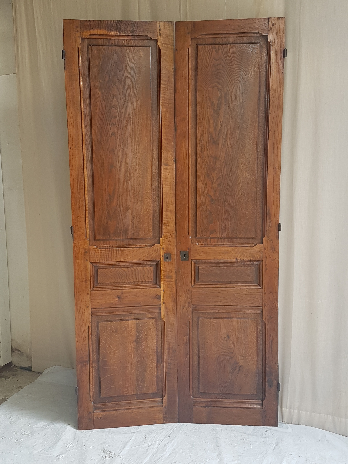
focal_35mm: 26
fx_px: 349
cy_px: 232
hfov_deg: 53.1
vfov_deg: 67.3
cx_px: 174
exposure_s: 1/100
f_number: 1.7
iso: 50
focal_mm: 4.2
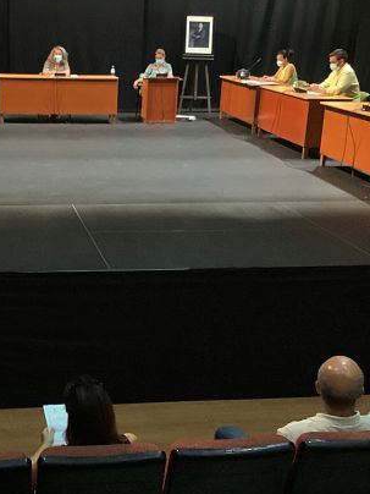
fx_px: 727
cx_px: 63
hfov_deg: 27.9
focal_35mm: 51
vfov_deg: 37.5
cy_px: 259
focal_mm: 3.3
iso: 500
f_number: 2.4
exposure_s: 1/25
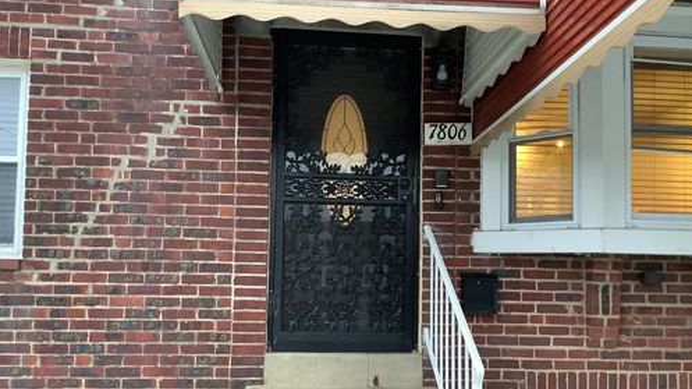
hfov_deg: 58.0
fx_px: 624
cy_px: 250
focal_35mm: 34
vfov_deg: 34.4
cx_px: 347
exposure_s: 1/30
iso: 320
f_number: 2.4
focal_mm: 3.3
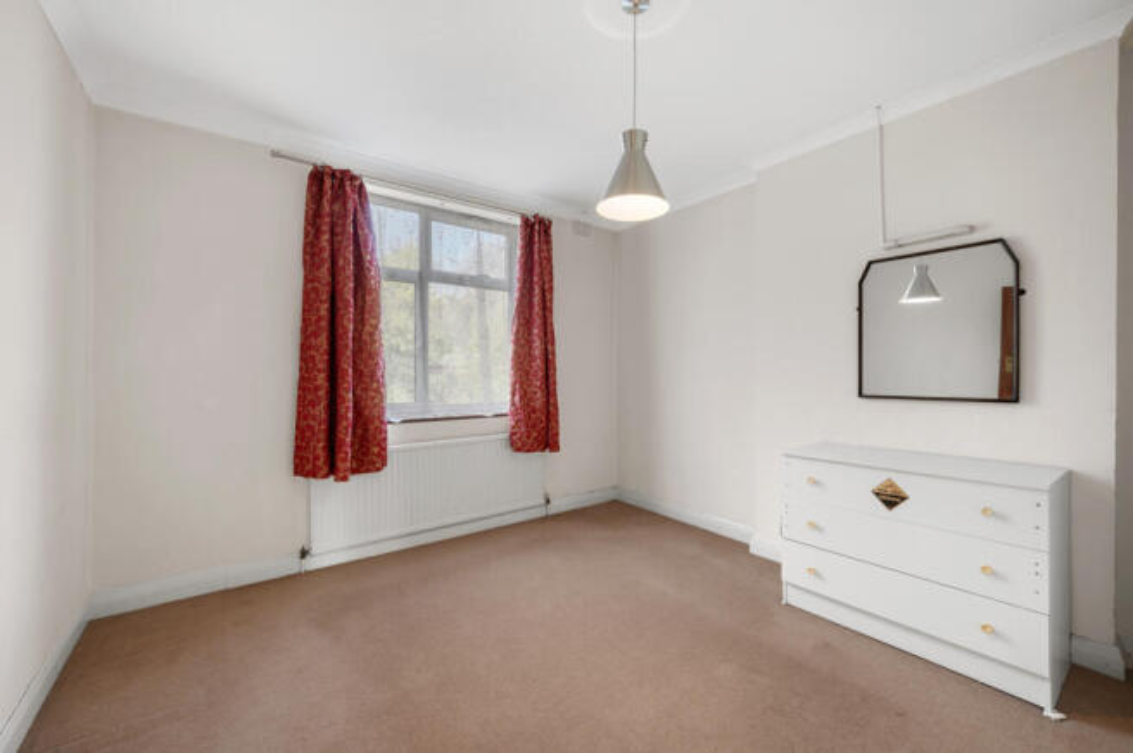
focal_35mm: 14
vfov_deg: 81.1
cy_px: 376
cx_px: 566
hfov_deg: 104.3
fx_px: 440
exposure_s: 2
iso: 200
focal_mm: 14
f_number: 16
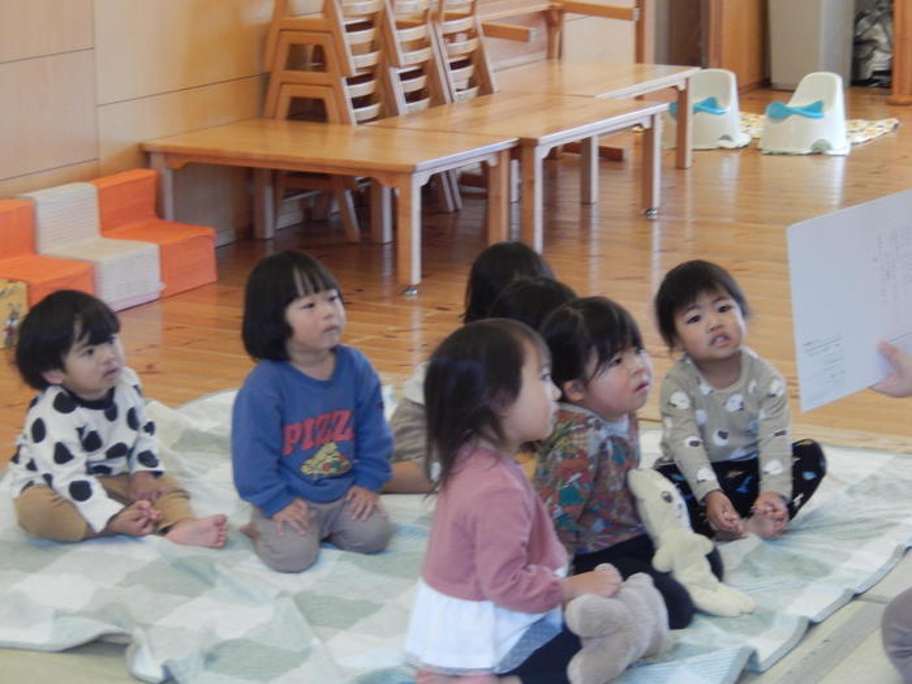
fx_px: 2503
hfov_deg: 20.7
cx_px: 456
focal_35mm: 95
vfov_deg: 15.6
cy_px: 342
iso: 500
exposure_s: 1/15
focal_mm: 17
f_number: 5.2
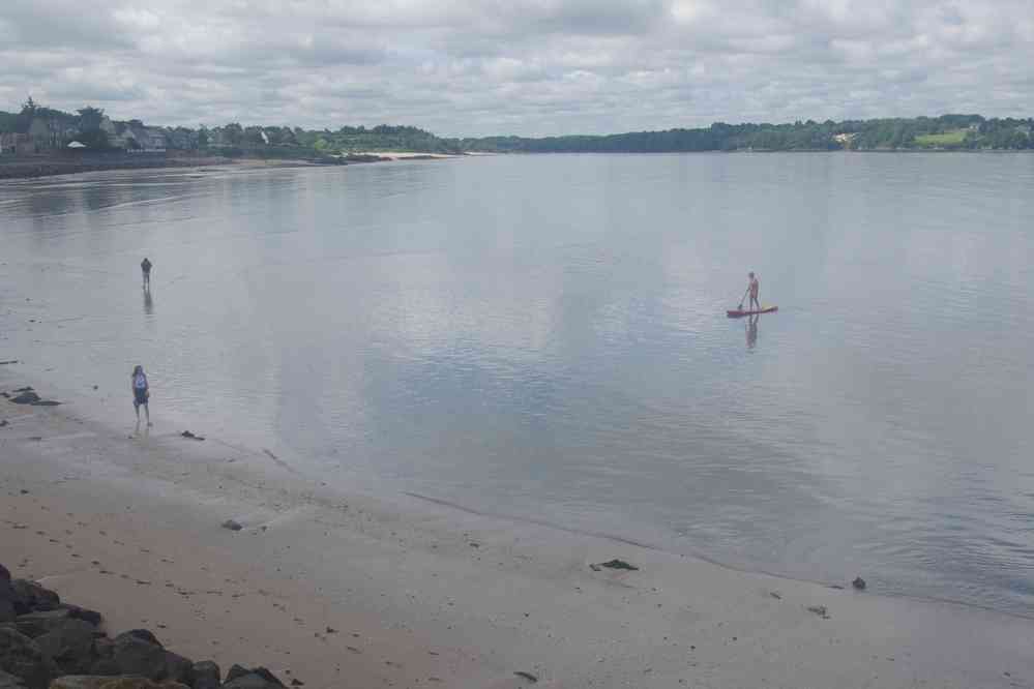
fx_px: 1034
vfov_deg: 36.9
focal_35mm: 36
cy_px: 344
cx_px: 517
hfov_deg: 53.1
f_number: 11
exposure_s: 1/100
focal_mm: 24
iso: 200
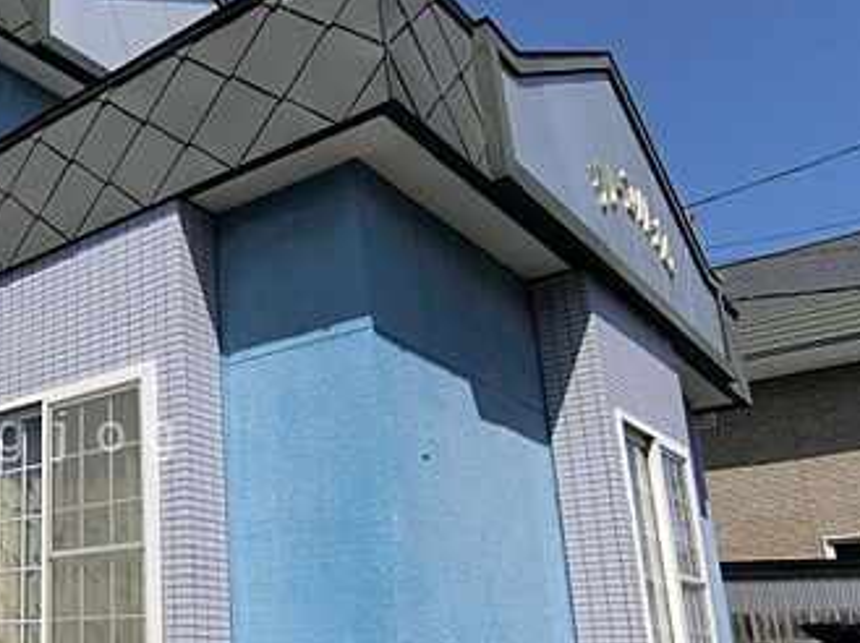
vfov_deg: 38.1
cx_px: 42
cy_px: 437
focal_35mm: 37
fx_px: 918
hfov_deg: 44.3
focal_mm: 4.06
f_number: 6.9
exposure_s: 1/1000
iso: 200
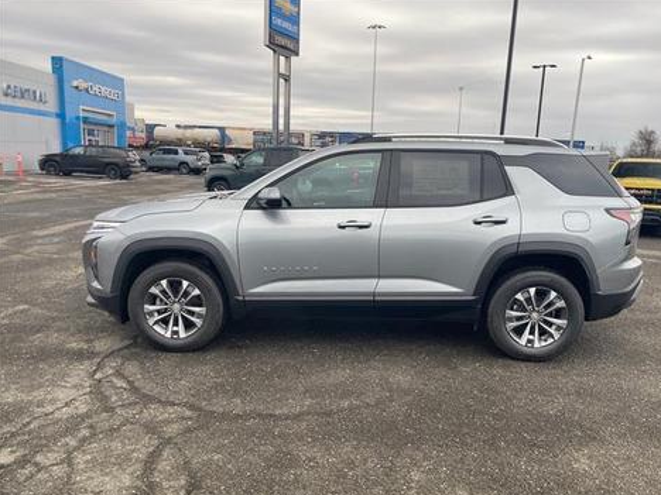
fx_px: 535
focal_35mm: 28
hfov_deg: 63.4
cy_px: 261
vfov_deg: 49.7
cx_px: 353
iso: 32
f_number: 1.6
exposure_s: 1/249
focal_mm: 4.2
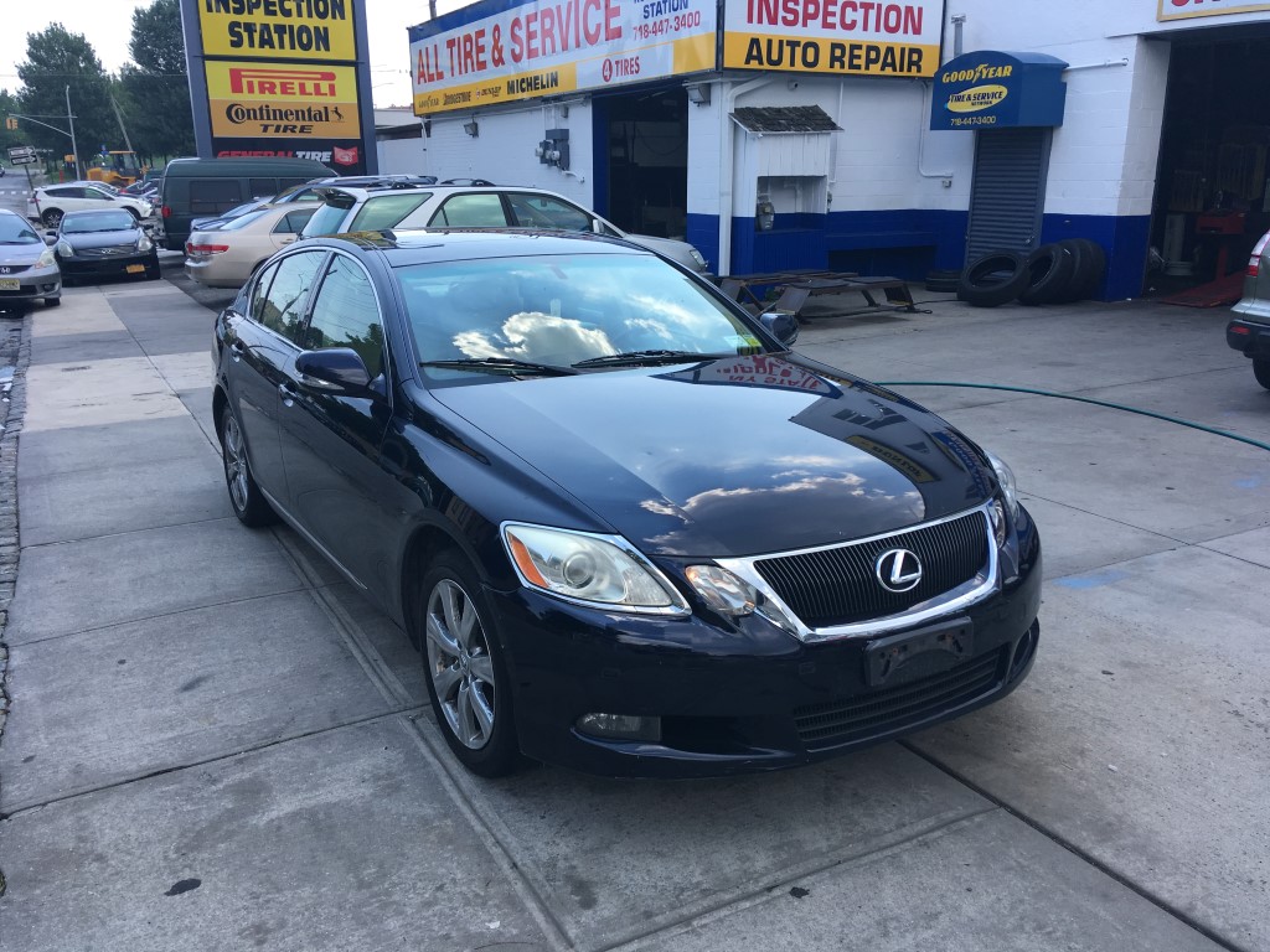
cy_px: 476
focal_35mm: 29
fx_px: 1064
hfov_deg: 61.7
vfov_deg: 48.2
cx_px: 635
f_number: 2.2
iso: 25
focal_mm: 4.15
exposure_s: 1/516
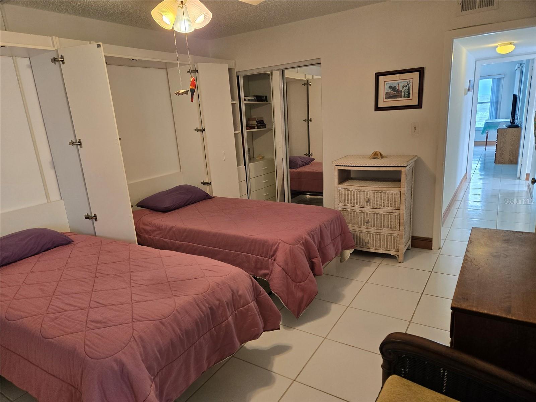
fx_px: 356
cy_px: 201
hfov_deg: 73.9
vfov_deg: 58.9
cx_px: 268
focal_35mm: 23
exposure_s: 1/120
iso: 125
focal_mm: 5.4
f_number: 1.8
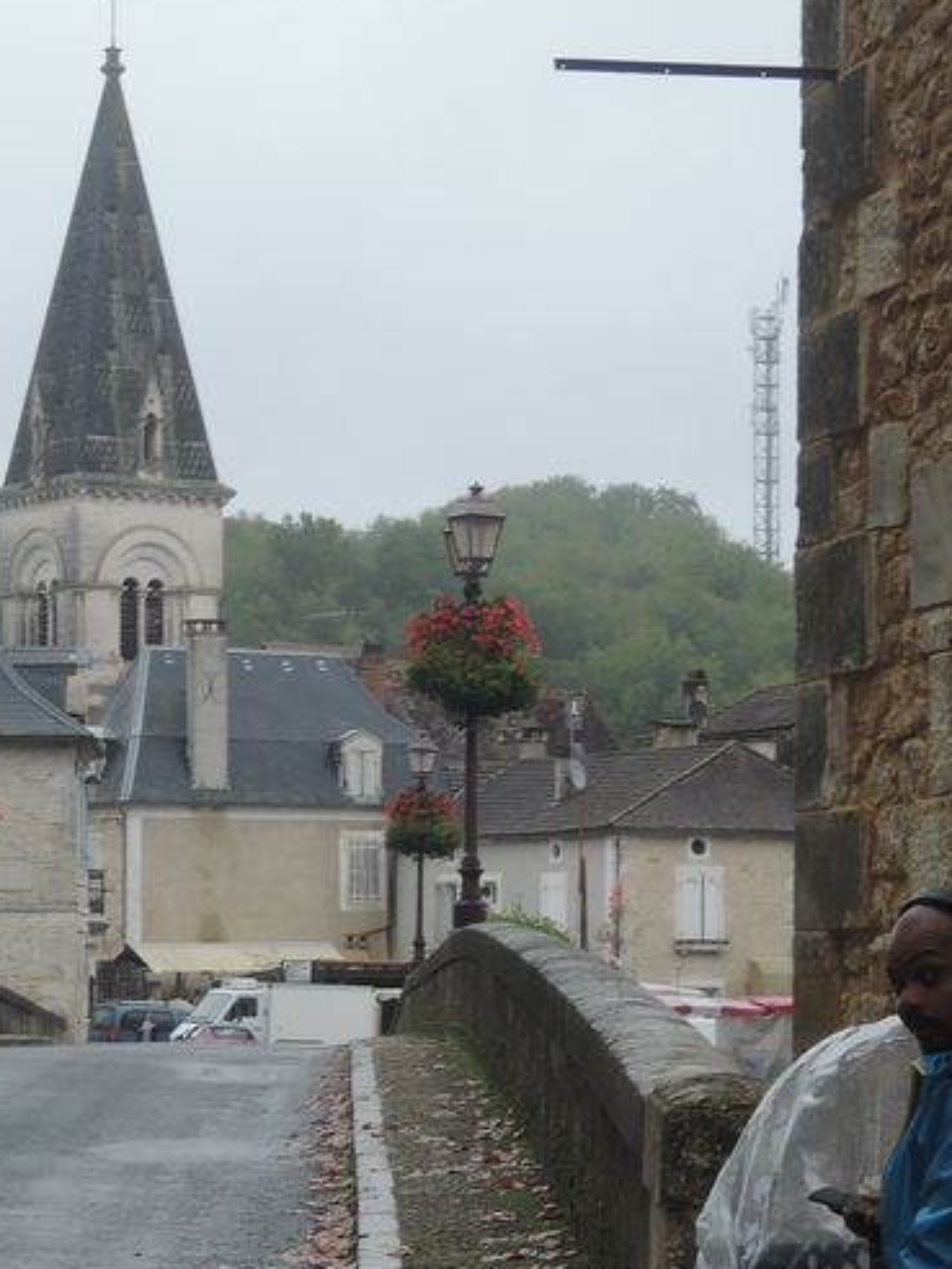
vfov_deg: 16.1
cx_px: 482
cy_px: 859
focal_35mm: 122
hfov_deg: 12.1
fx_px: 4474
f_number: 4.7
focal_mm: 12.8
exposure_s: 1/100
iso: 80
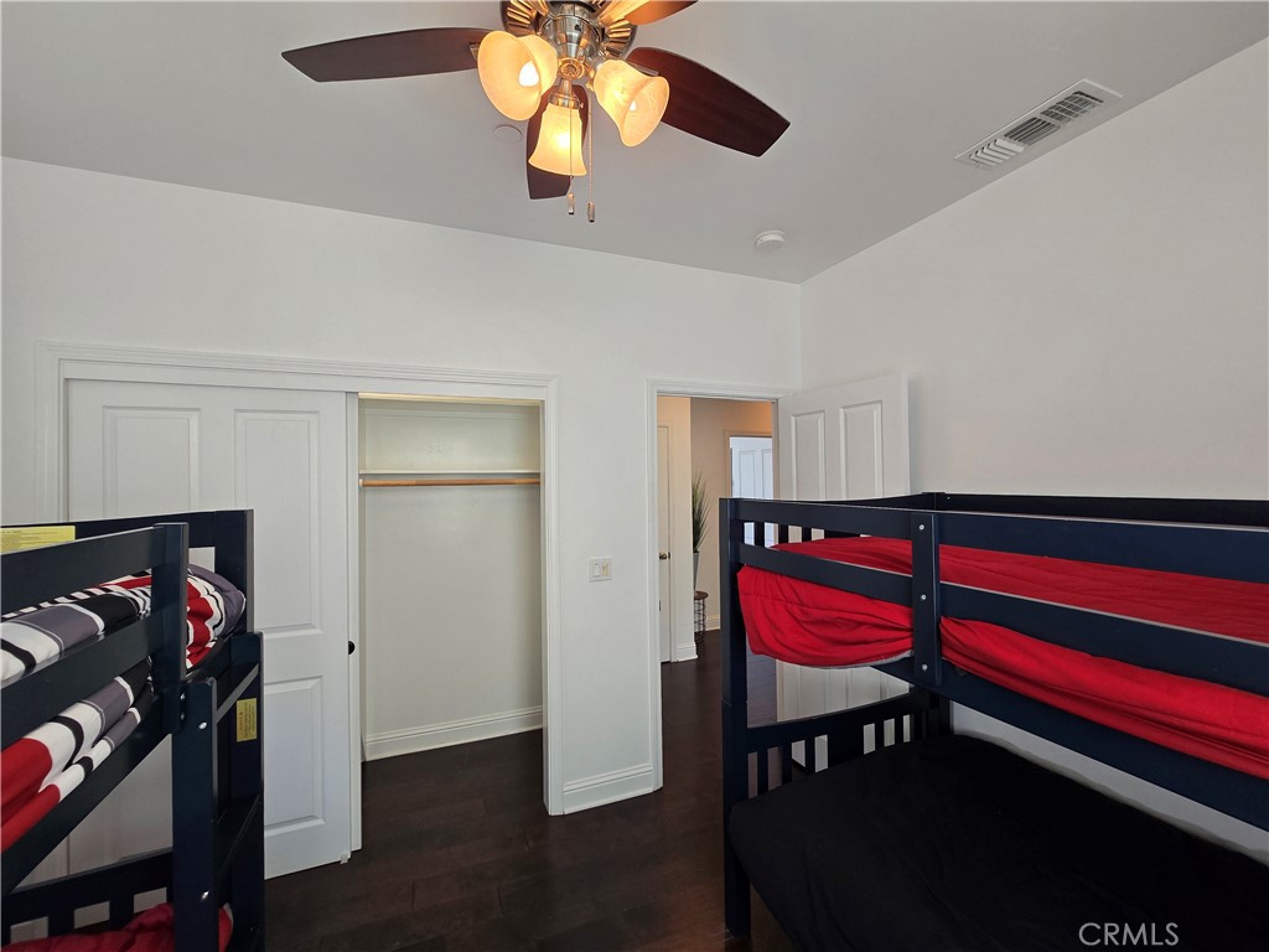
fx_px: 477
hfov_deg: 106.2
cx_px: 634
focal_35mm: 13
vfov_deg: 89.9
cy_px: 476
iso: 64
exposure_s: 1/60
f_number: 2.2
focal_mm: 2.2
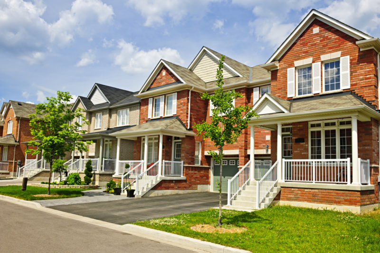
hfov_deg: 60.3
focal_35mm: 31
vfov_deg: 42.3
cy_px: 126
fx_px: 327
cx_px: 190
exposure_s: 1/160
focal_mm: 31
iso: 200
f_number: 11
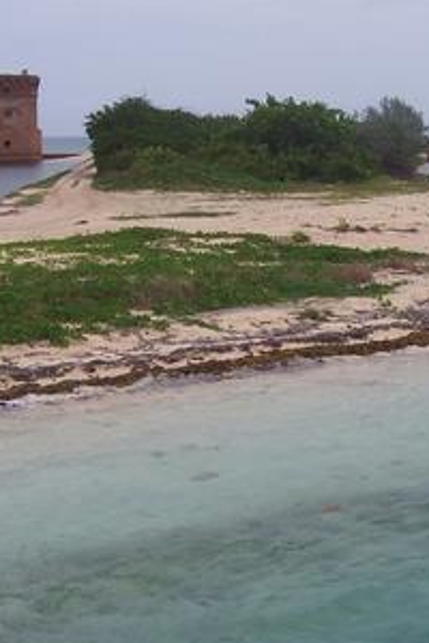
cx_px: 219
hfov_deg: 17.1
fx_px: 1430
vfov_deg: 25.4
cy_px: 298
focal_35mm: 80
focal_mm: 6
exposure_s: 1/500
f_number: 4.8
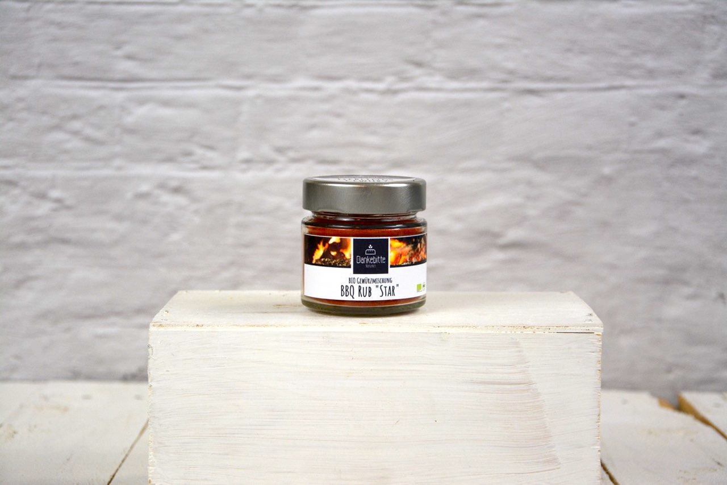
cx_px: 364
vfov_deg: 15.7
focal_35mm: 87
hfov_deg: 23.4
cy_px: 242
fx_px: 1757
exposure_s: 1/200
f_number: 5
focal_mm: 58
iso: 800
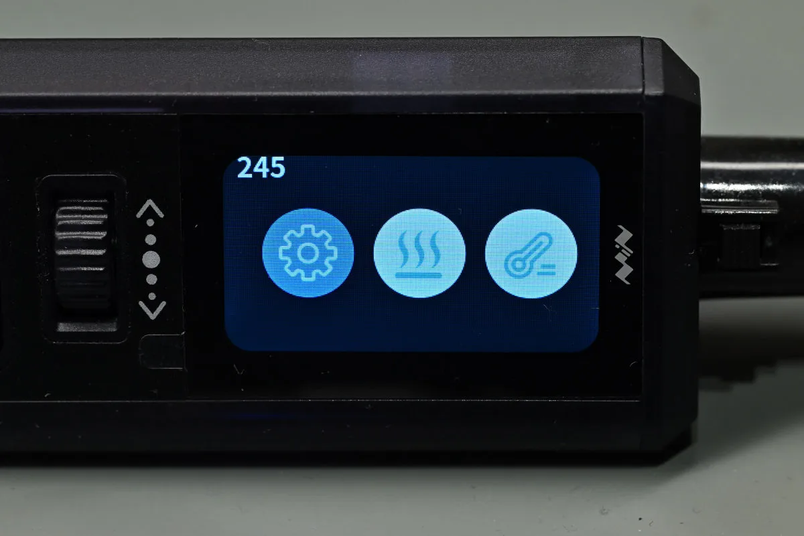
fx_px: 2346
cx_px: 402
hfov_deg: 19.4
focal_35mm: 105
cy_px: 268
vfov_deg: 13.1
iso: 800
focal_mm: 105
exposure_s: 1/40
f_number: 13
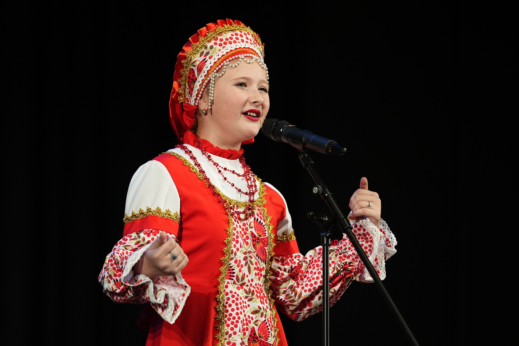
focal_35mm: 300
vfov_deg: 4.6
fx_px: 4325
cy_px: 173
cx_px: 260
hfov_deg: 6.9
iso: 2000
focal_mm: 200
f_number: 2.8
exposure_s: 1/400
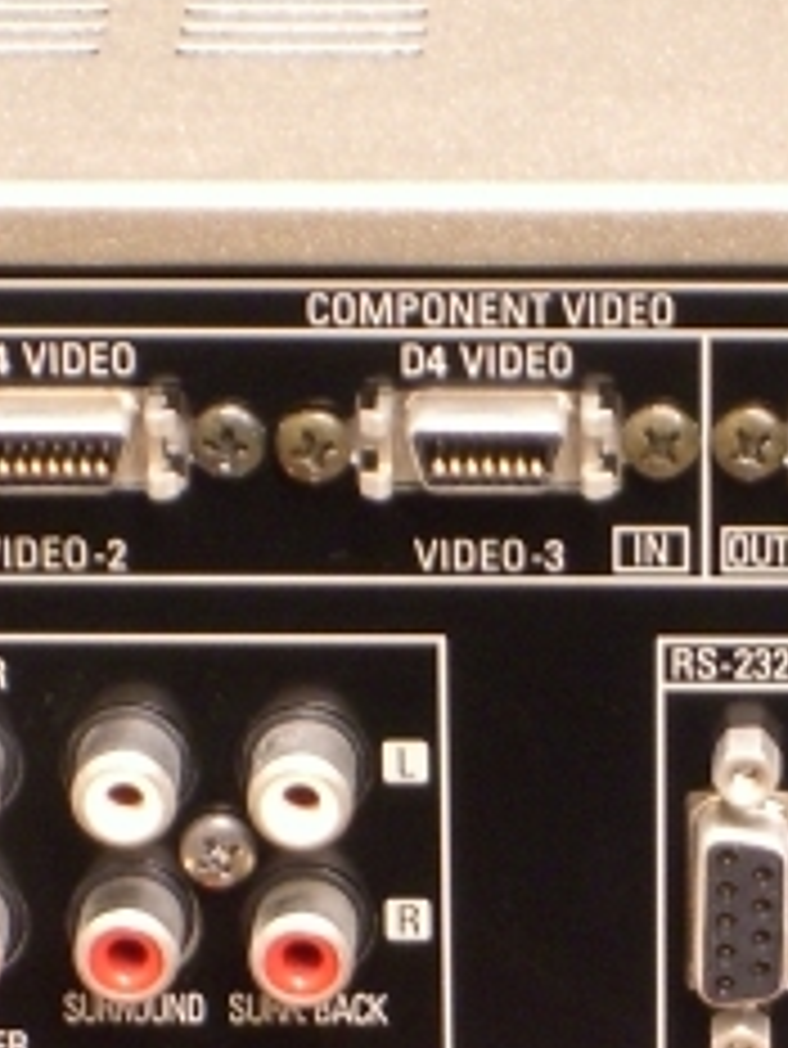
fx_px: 9492
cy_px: 945
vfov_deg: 6.3
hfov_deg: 4.7
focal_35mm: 313
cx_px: 761
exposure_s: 1/2.5
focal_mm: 23.7
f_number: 5.1
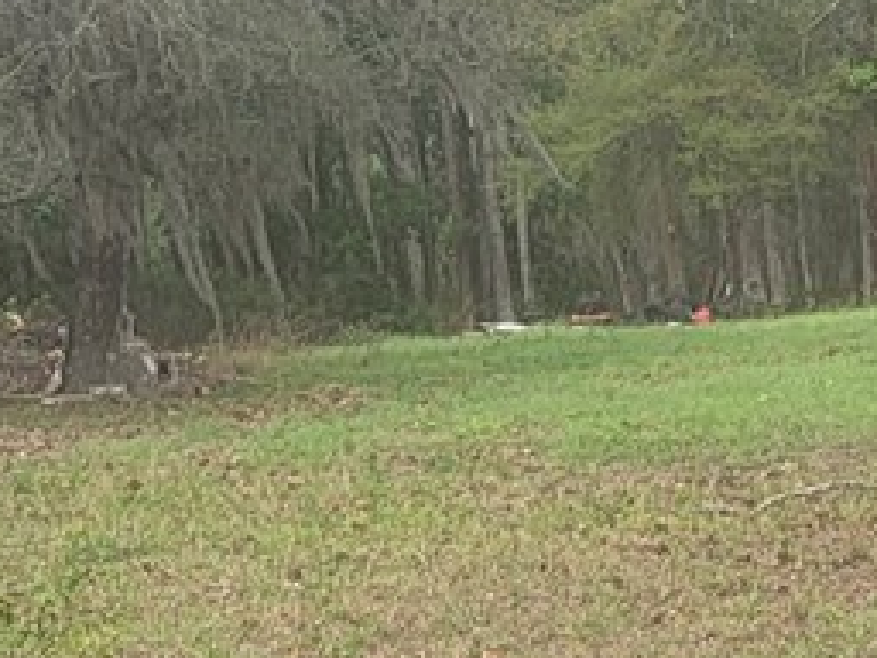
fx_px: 3952
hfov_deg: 12.6
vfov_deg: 9.5
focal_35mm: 156
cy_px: 291
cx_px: 785
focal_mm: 7
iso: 20
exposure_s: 1/445
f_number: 1.8
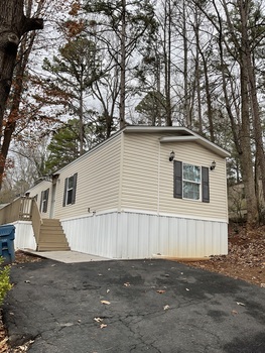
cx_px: 132
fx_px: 296
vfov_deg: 61.6
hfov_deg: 48.3
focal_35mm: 29
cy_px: 176
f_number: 1.8
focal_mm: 3
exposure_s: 1/599
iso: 16
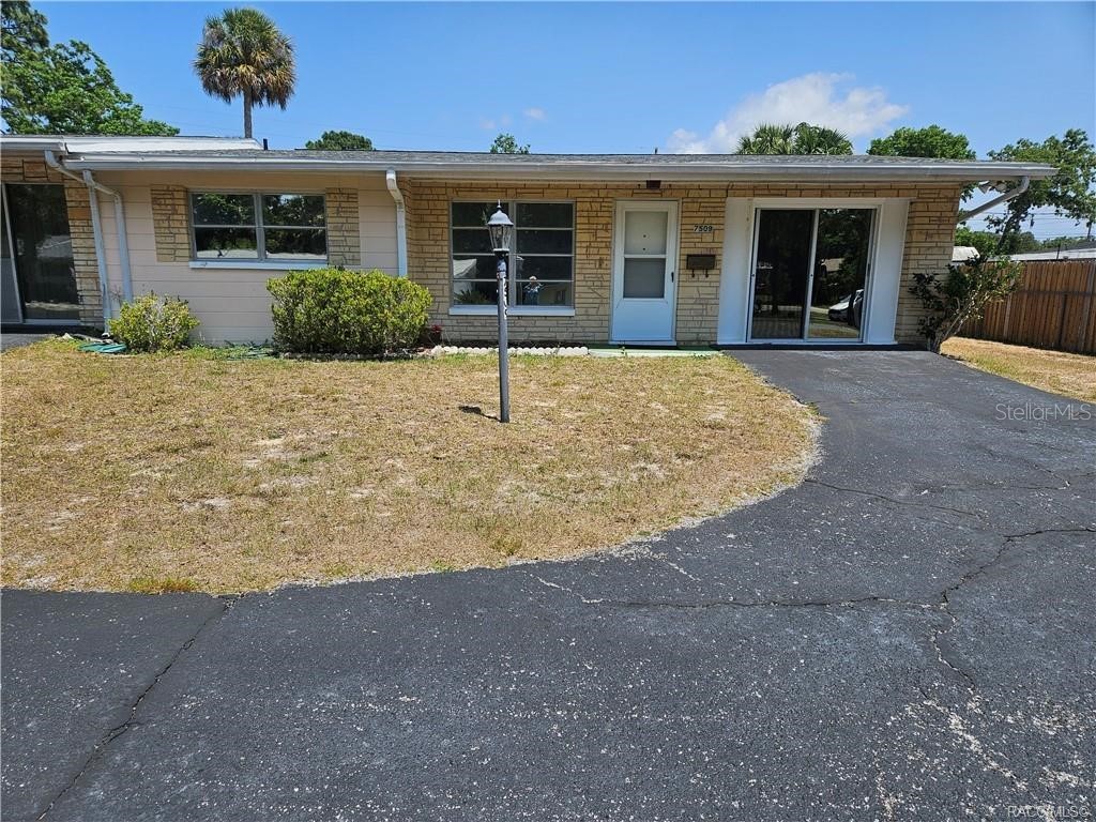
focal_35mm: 23
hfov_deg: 73.9
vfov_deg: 58.9
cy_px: 411
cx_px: 548
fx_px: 728
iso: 25
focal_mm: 5.4
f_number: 1.8
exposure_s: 1/1869
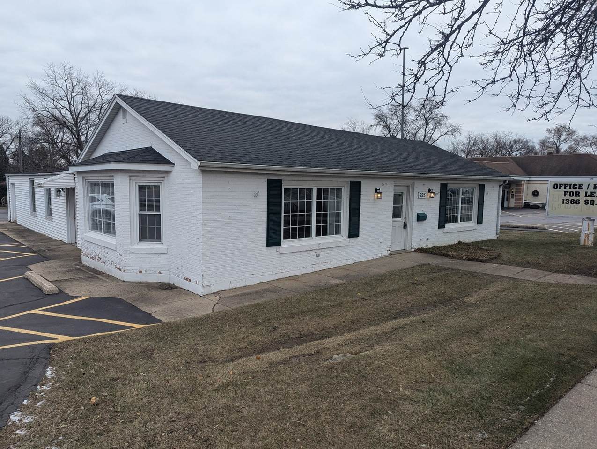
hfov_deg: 71.5
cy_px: 224
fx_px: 414
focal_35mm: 24
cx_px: 298
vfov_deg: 56.9
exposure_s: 1/765
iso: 46
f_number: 1.85
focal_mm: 6.81
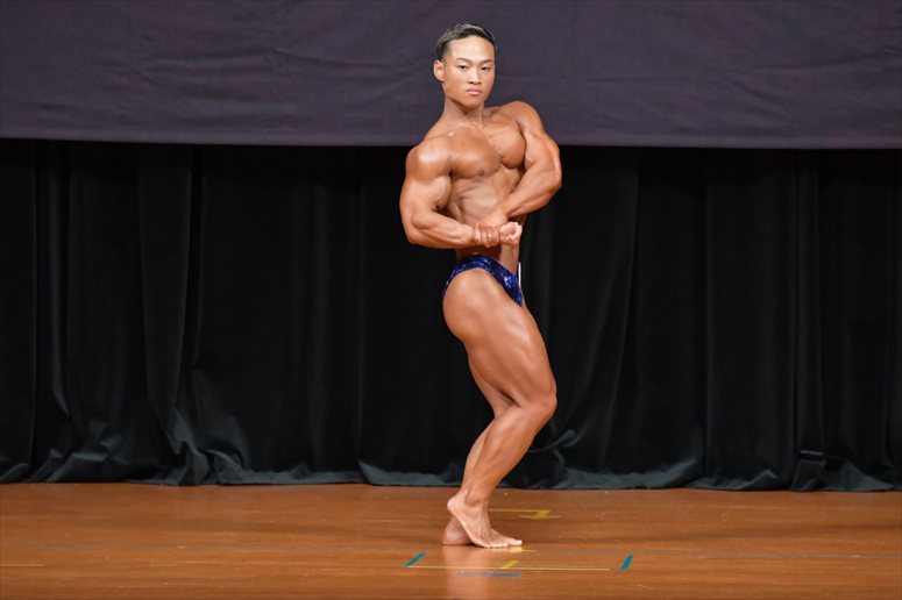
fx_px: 7889
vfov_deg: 4.4
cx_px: 451
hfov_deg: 6.5
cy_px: 300
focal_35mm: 315
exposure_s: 1/400
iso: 5000
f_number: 5.6
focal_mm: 210
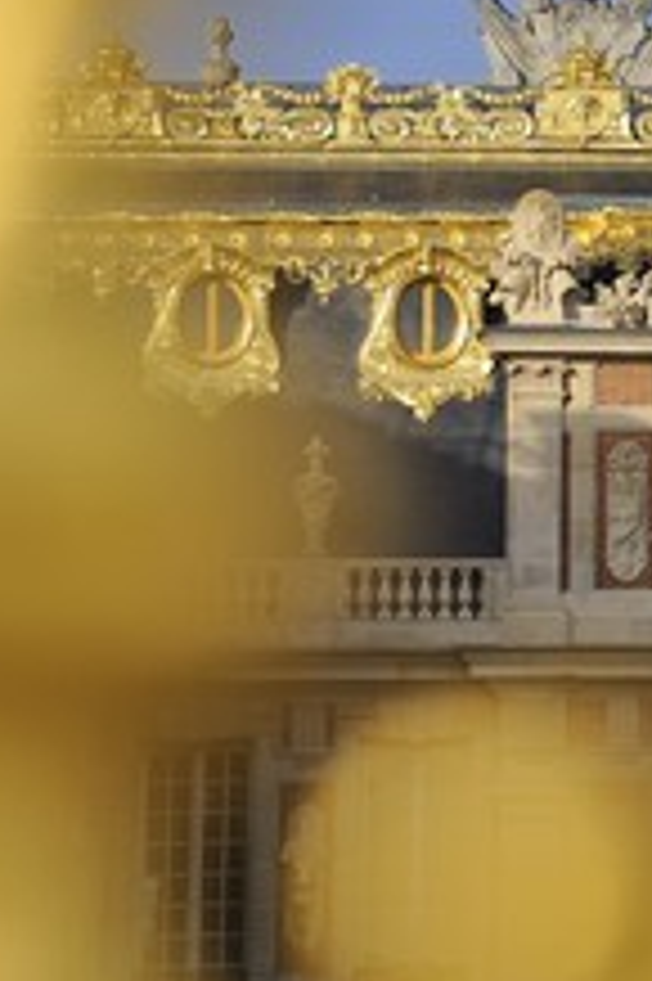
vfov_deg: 5.3
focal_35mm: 386
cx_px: 922
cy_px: 428
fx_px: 10502
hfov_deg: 3.5
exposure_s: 1/200
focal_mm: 200
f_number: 10
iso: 200
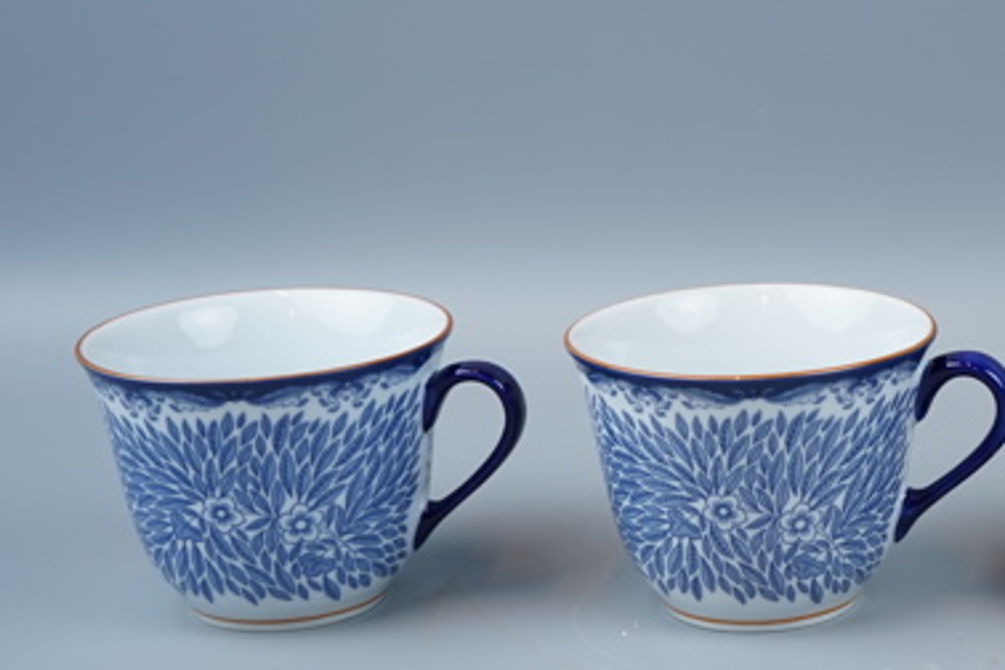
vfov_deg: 13.7
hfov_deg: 19.6
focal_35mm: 100
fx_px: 2791
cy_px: 425
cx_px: 1079
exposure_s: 1/60
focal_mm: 42
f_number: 4.5
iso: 100
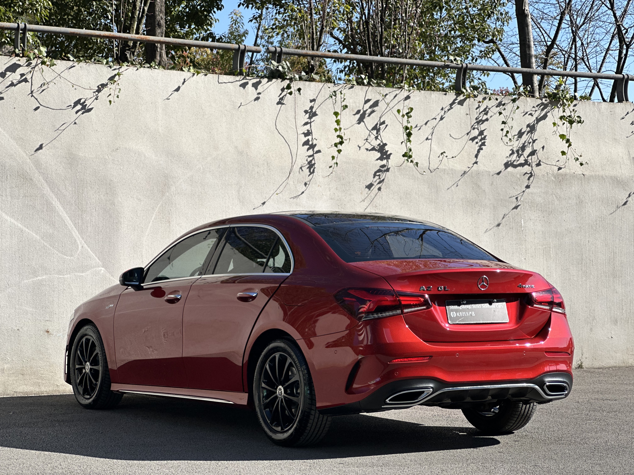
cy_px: 238
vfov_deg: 19.1
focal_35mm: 77
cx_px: 317
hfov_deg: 25.3
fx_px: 1410
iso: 32
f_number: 2.8
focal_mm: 9
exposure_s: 1/490
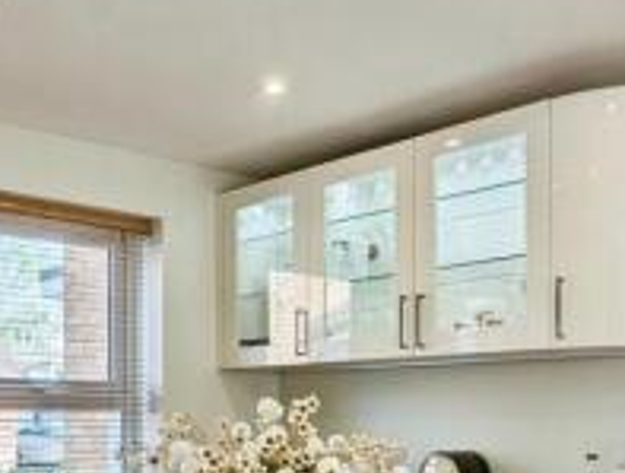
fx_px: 851
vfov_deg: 27.7
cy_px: 548
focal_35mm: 47
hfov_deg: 40.3
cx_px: 279
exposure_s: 1/484
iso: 56
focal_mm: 2.35
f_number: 2.2
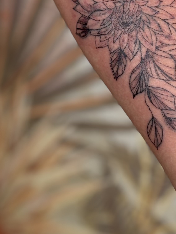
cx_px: 175
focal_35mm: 138
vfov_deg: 14.1
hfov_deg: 10.7
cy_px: 17
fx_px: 936
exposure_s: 1/100
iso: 32
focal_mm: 5.96
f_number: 1.6
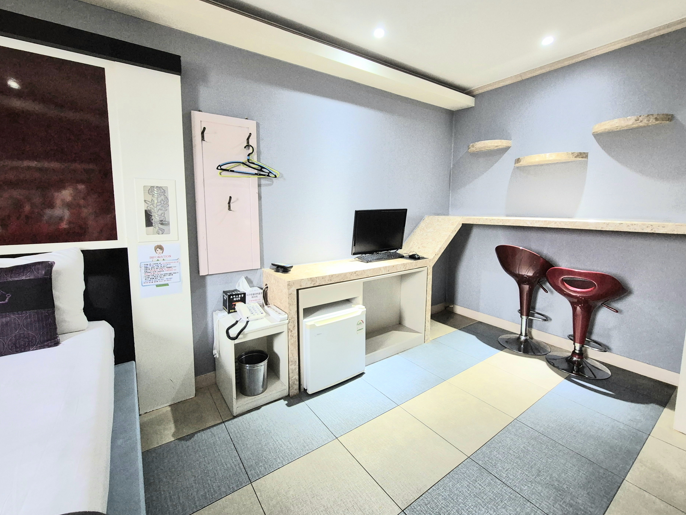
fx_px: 277
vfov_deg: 85.6
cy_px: 247
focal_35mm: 14
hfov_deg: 102.0
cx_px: 333
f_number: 2.2
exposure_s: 1/60.2
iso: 1000
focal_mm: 2.2
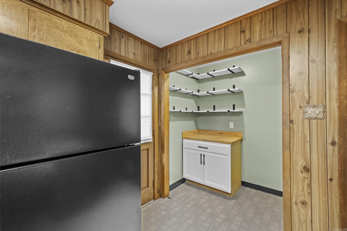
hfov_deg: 100.4
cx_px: 174
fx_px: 145
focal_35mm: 15
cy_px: 116
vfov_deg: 77.3
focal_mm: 10
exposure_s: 1.3
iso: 800
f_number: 7.1
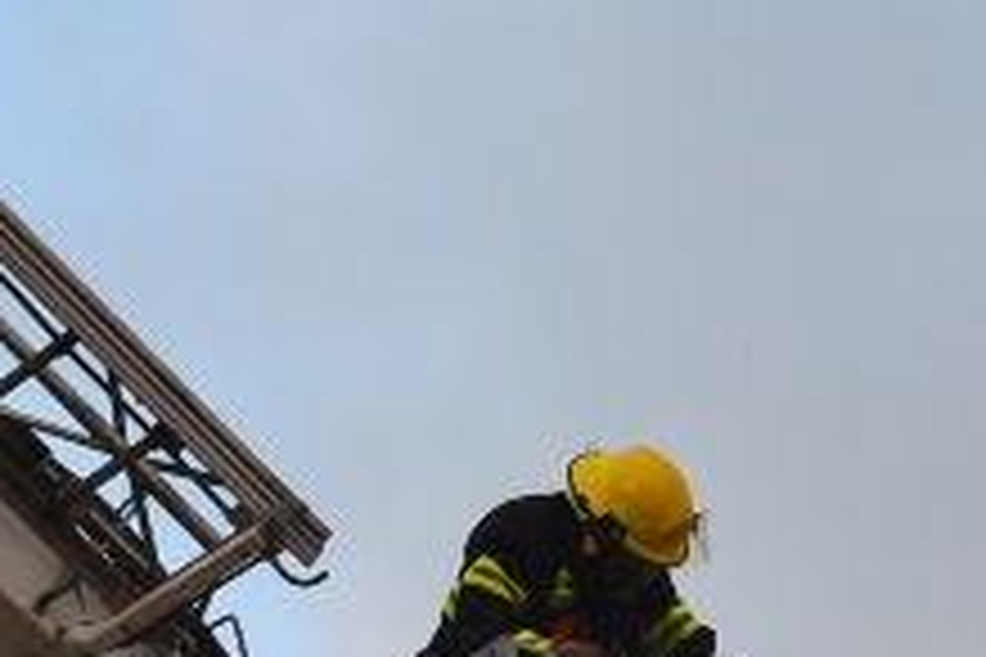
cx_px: 644
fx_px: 5998
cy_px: 731
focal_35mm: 219
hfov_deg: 9.4
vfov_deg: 6.2
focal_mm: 40
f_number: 9
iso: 400
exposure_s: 1/100
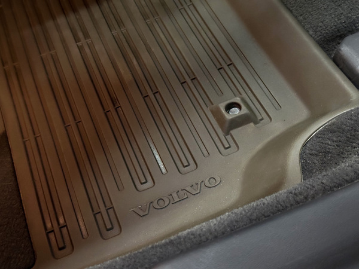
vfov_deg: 30.3
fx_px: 498
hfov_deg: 39.7
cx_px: 180
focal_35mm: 48
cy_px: 134
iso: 640
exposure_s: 1/20
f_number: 1.78
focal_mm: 6.86
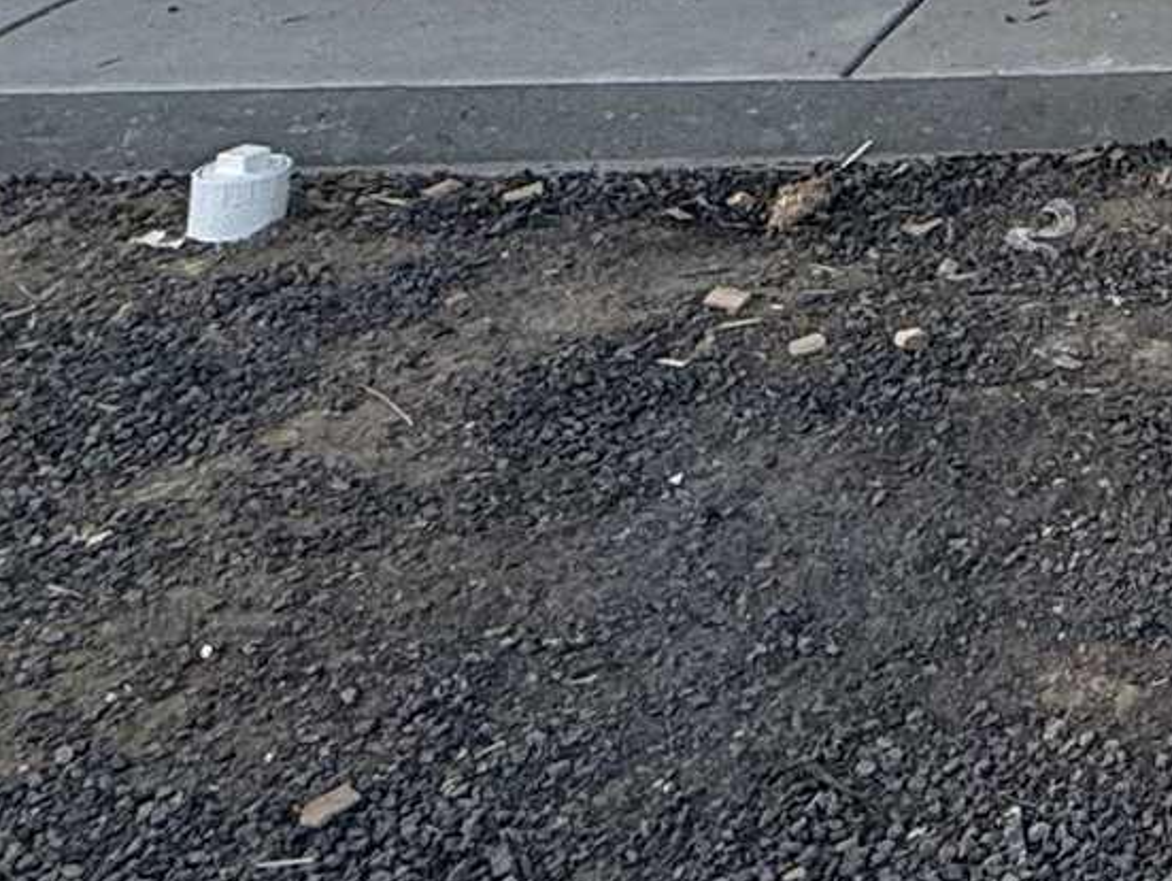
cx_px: 2159
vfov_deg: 15.0
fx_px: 2643
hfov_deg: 18.8
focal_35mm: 78
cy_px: -943
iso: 50
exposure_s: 1/914
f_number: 2.2
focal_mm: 2.22
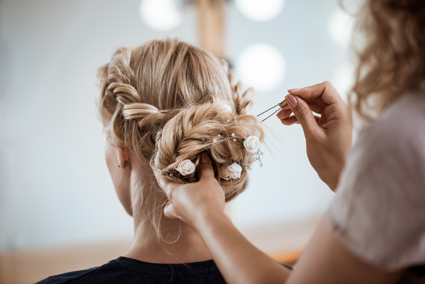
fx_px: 1240
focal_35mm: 105
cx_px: 212
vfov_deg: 13.1
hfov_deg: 19.5
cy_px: 142
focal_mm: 105
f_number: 3
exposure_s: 1/200
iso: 100
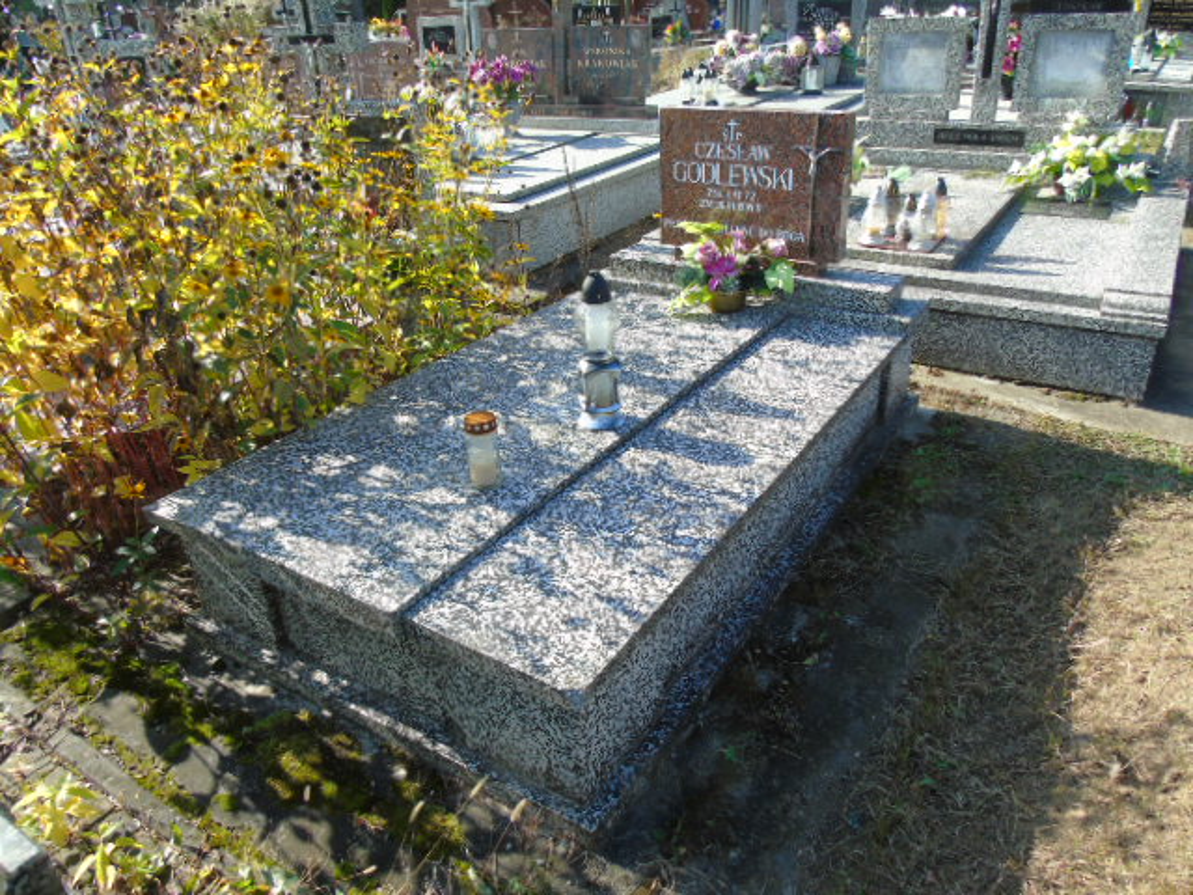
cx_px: 596
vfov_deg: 54.9
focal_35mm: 25
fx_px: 862
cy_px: 448
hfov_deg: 69.4
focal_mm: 4.4
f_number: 3.4
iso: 80
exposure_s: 1/250
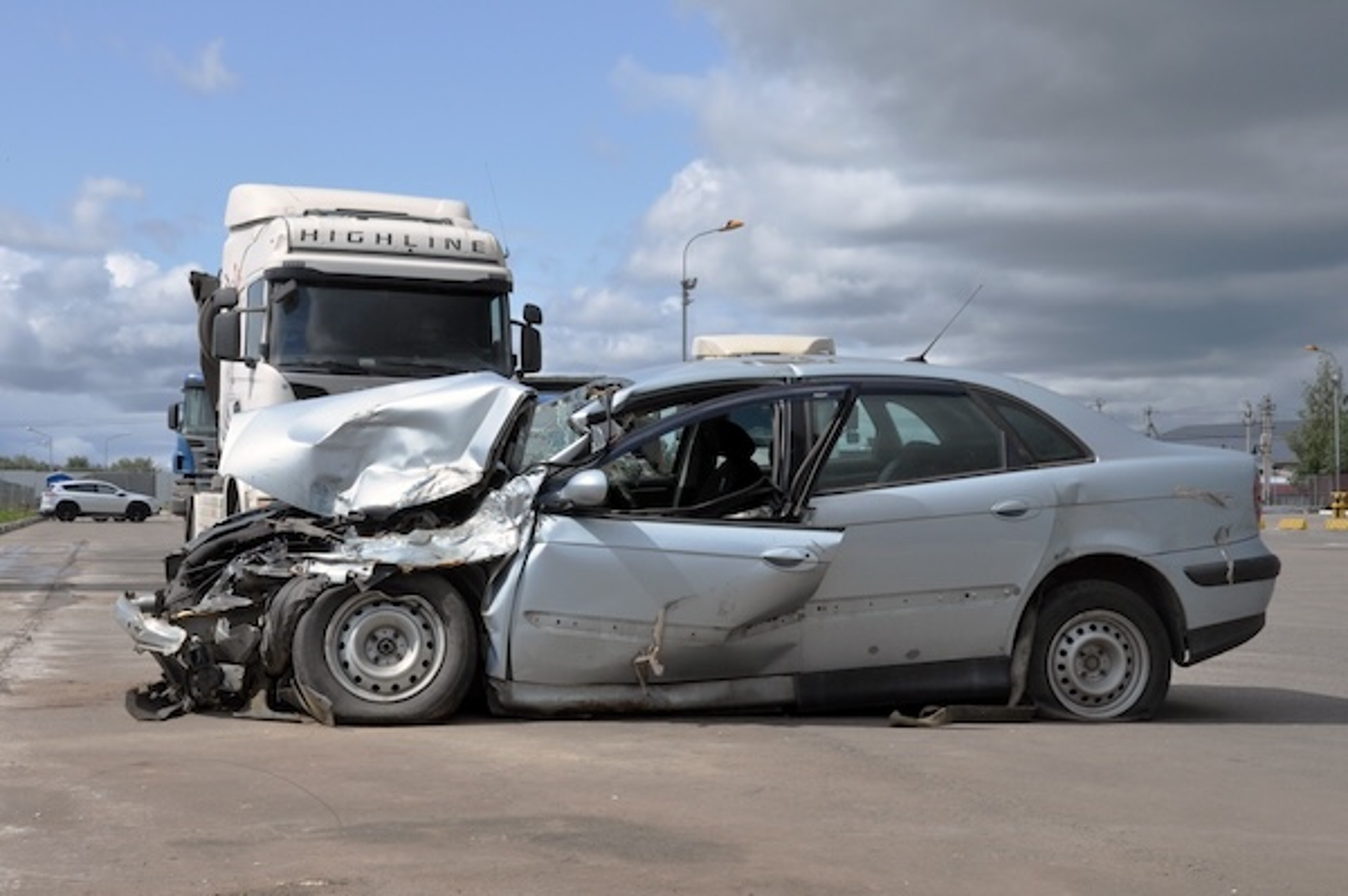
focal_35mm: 45
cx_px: 674
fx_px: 1684
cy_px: 448
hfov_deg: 43.6
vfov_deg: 29.8
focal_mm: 30
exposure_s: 1/800
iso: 640
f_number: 14
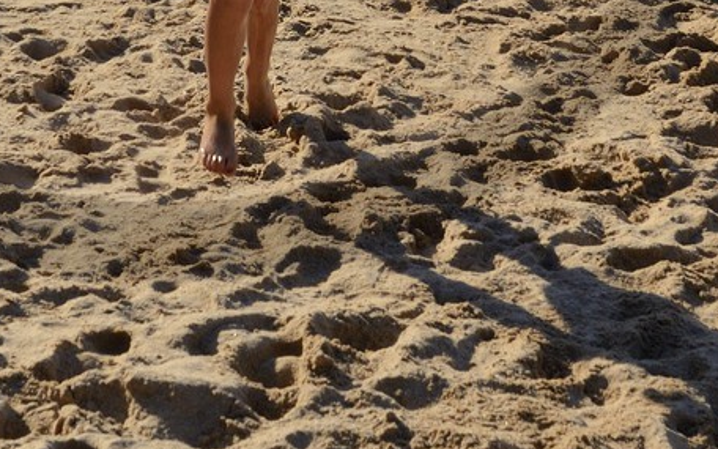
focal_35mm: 143
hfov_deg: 14.5
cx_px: 159
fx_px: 2798
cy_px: -377
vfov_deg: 8.8
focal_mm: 40
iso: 200
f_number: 9
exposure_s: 1/500
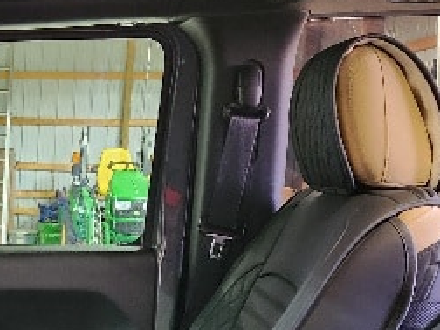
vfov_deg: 19.8
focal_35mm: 73
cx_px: -94
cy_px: 302
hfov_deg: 24.1
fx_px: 928
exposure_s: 1/40
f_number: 1.8
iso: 640
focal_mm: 5.4
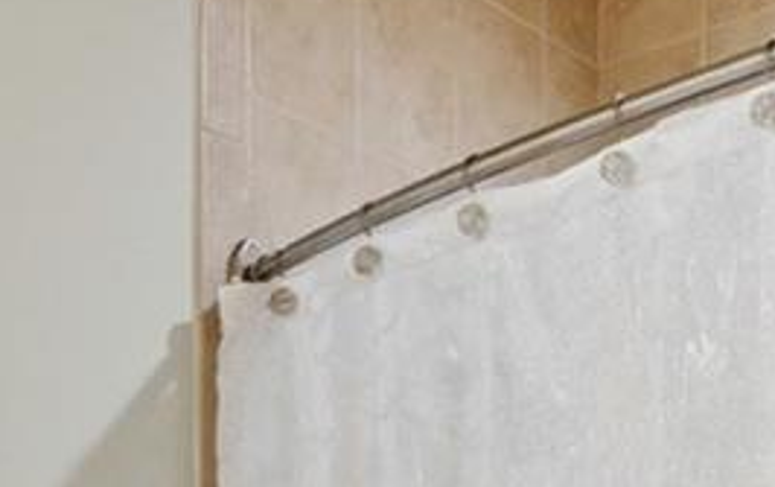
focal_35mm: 98
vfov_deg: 11.8
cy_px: 1002
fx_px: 2073
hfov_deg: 19.9
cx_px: -149
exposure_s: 1/30
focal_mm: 16
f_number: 9
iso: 400
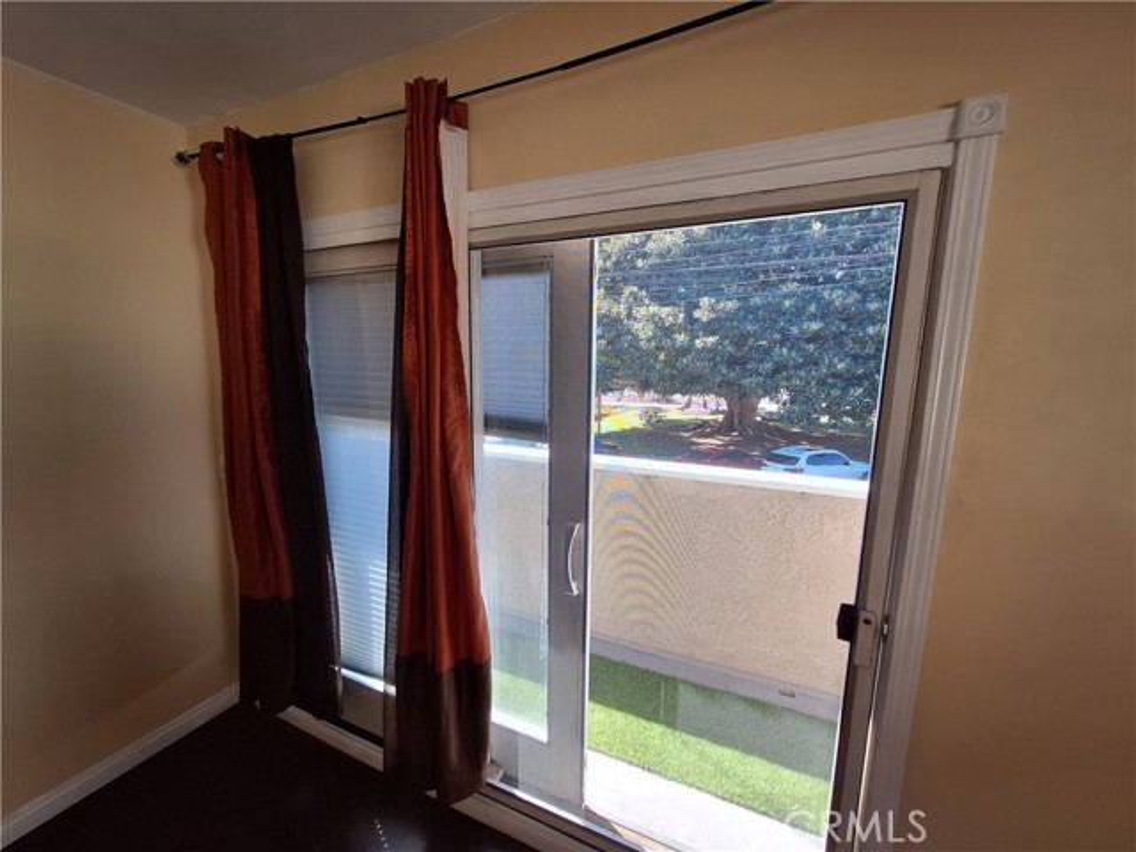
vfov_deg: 89.9
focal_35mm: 13
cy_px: 426
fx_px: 427
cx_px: 568
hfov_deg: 106.2
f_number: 2.2
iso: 50
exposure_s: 1/100
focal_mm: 1.74
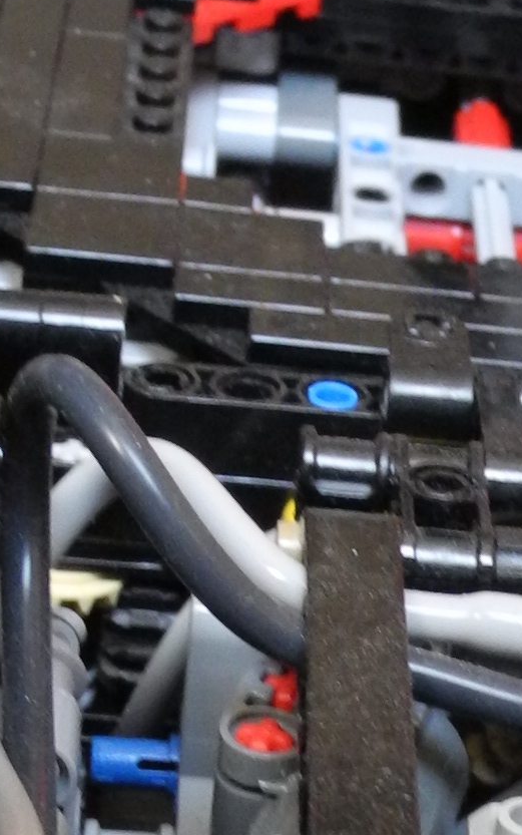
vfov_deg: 15.6
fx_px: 2958
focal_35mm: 130
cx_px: 573
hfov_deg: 10.0
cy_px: 947
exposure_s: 1/25
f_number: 2.8
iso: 400
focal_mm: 6
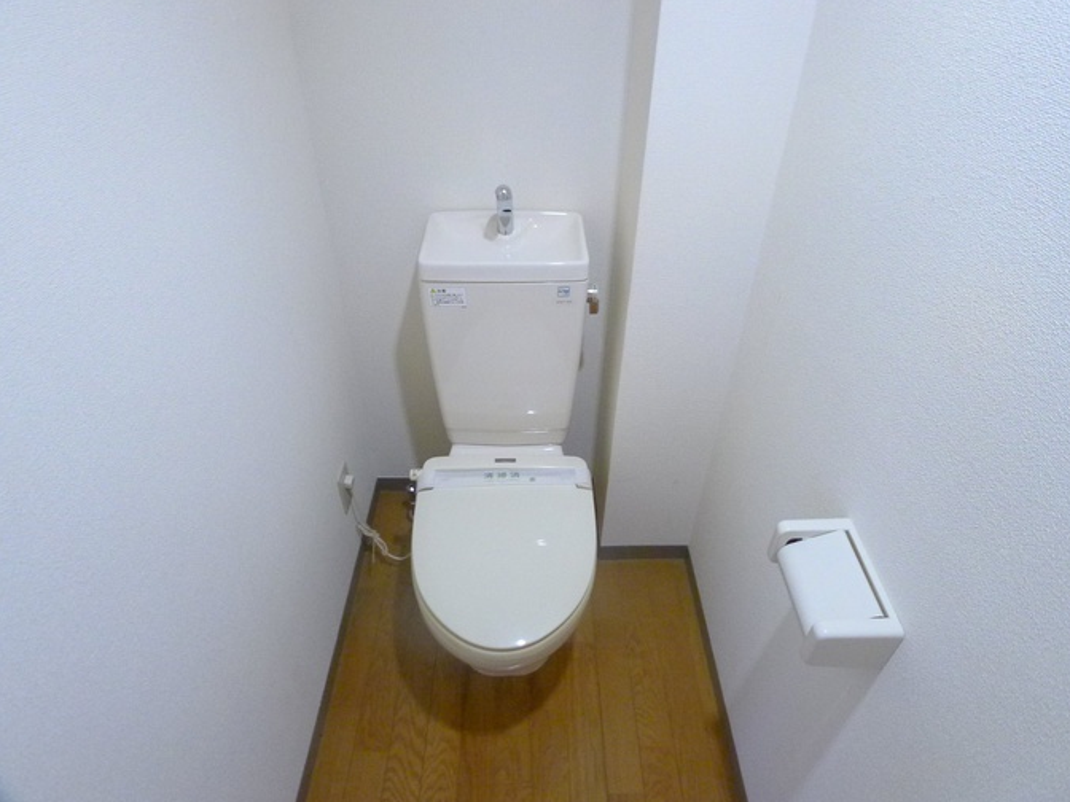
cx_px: 530
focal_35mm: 25
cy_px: 392
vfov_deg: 54.9
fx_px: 773
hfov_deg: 69.4
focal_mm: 5.1
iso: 800
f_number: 2
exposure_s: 1/40
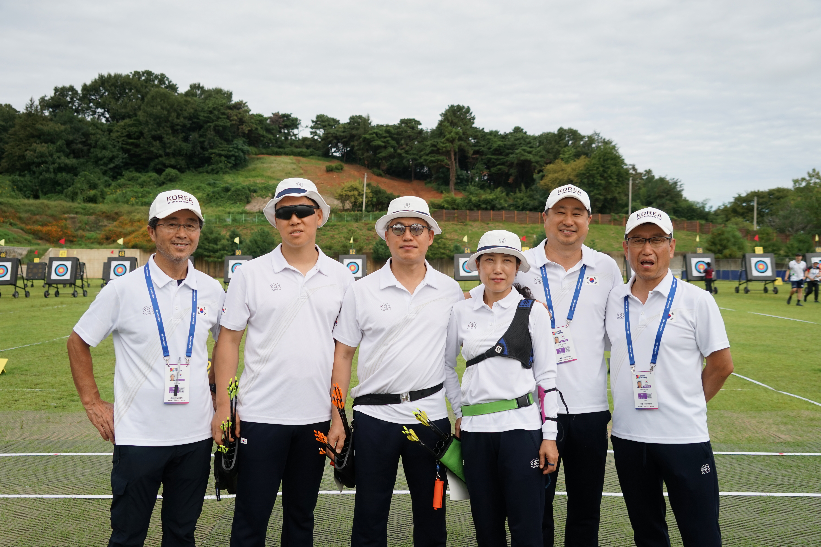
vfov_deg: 43.6
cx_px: 410
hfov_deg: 61.9
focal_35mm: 30
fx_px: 684
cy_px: 274
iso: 160
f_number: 4.5
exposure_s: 1/1250
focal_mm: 30
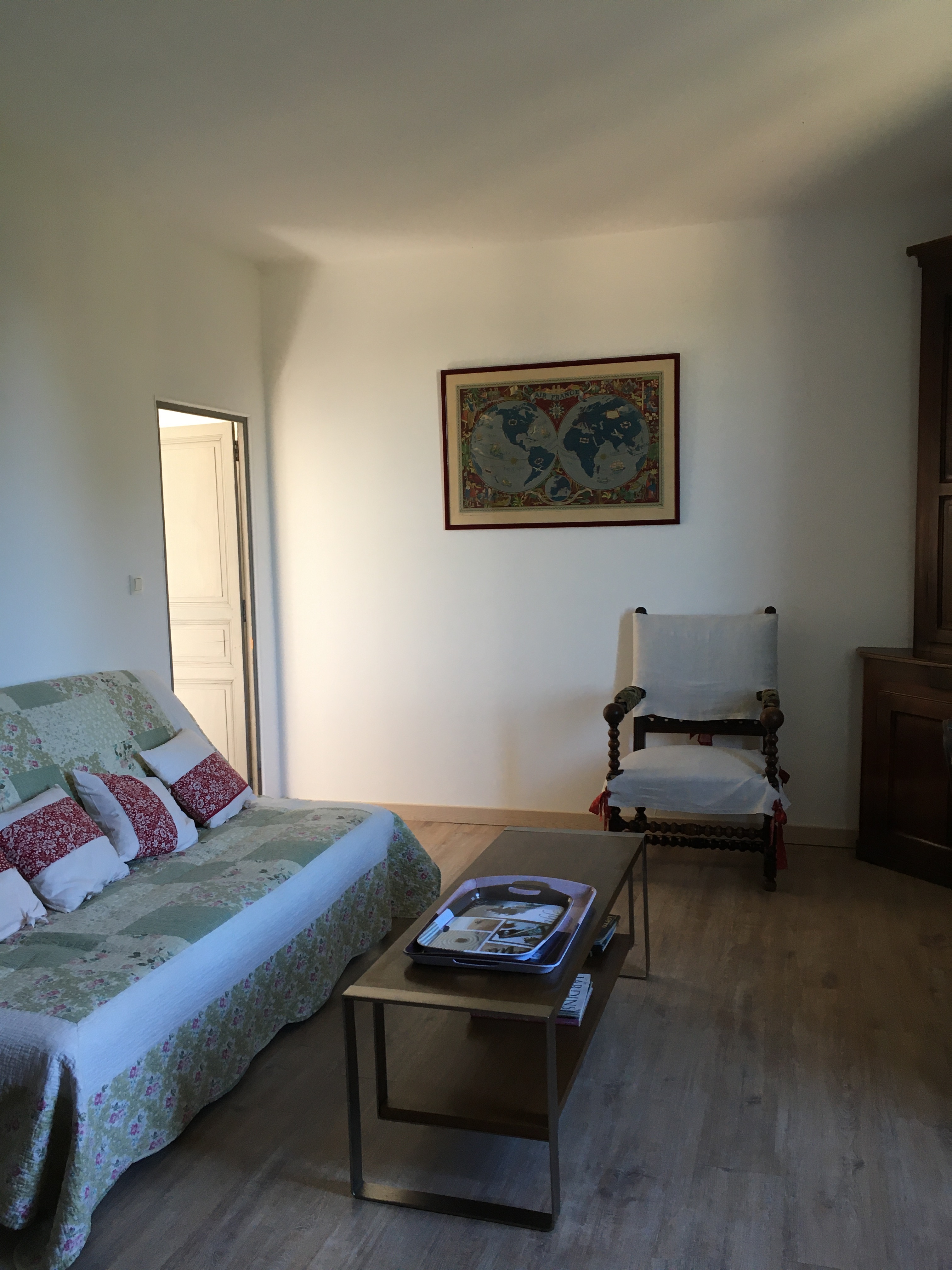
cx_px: 476
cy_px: 635
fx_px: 1063
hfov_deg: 48.2
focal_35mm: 29
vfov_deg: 61.7
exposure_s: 1/33
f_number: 2.2
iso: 80
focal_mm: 4.15
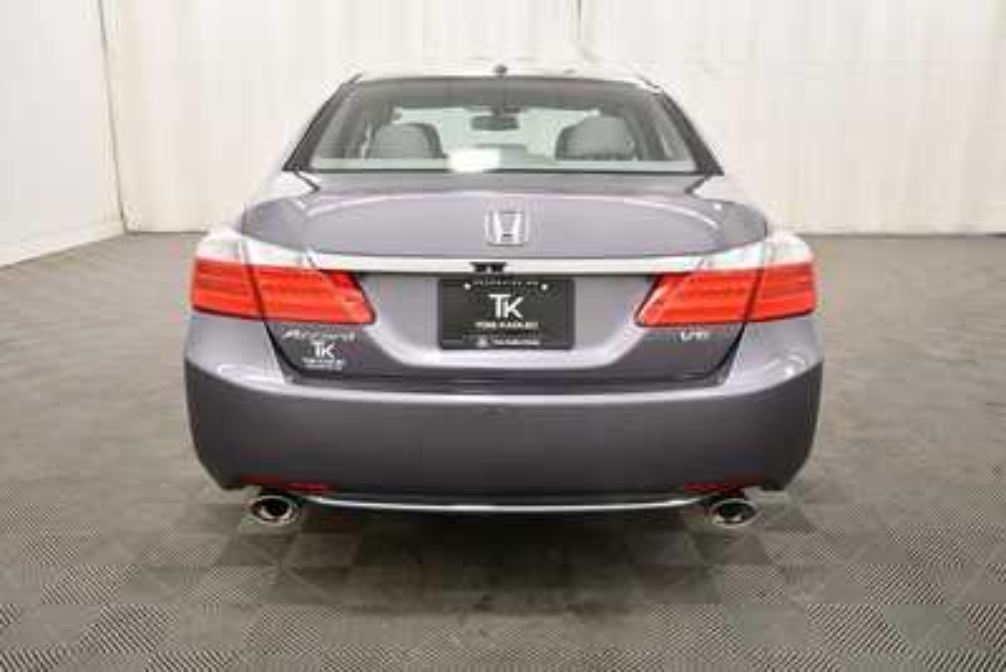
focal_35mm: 30
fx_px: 839
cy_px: 336
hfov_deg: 61.9
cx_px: 503
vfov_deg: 43.6
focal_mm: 20
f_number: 5.6
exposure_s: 1/125
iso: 1250
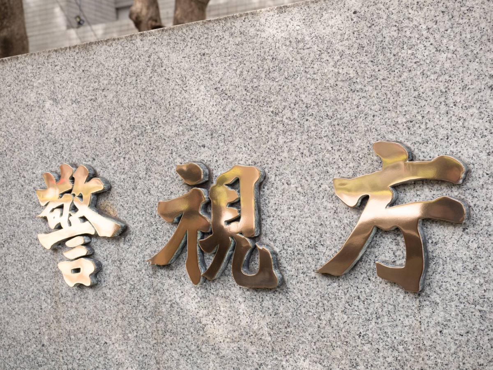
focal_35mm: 54
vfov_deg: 27.0
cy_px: 185
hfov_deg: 35.5
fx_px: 769
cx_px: 246
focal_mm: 27
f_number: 4
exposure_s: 1/125
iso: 200
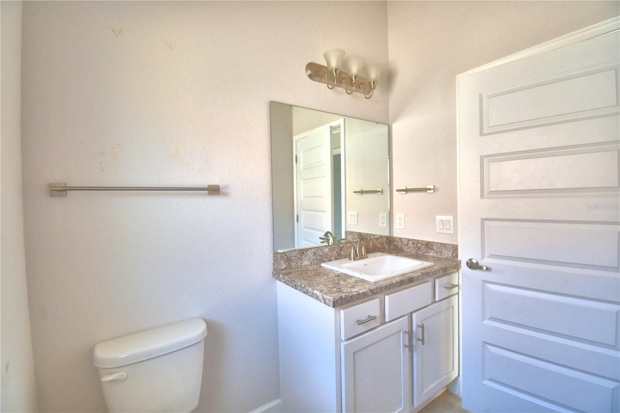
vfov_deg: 77.3
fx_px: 258
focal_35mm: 15
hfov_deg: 100.4
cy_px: 206
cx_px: 310
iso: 400
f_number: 4.5
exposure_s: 1/50
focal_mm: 10
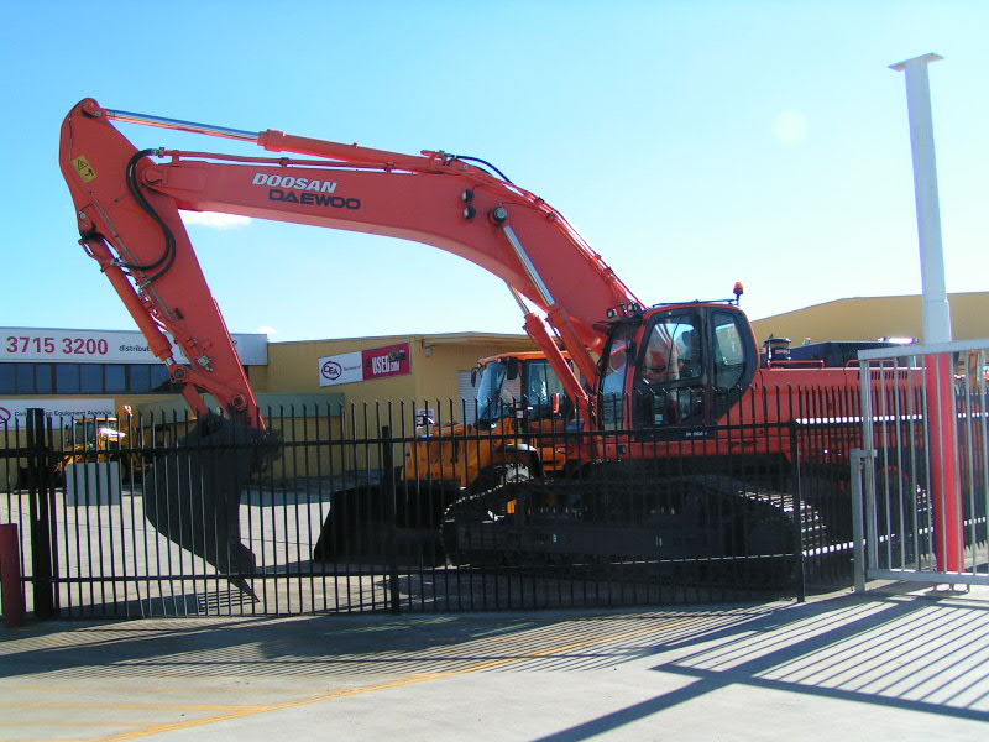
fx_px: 1086
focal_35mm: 38
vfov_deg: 37.7
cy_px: 371
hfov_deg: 49.0
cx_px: 494
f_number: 5.6
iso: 50
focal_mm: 5.8
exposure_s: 1/320
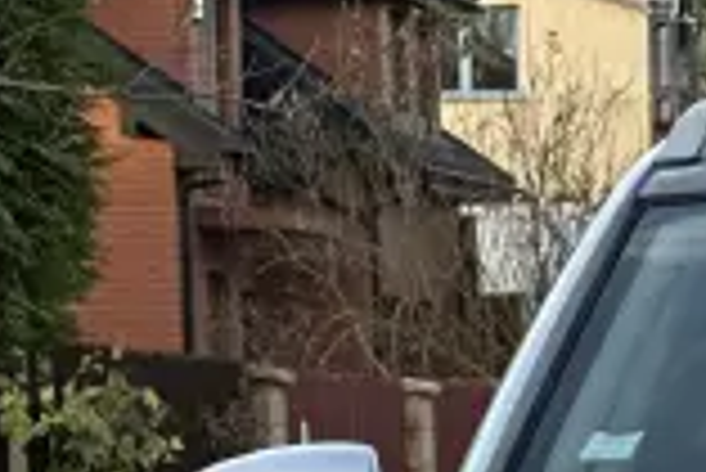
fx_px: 6399
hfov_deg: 6.2
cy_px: 1052
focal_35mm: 326
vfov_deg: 4.2
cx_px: 1228
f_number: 2.8
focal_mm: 9
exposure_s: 1/121
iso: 50
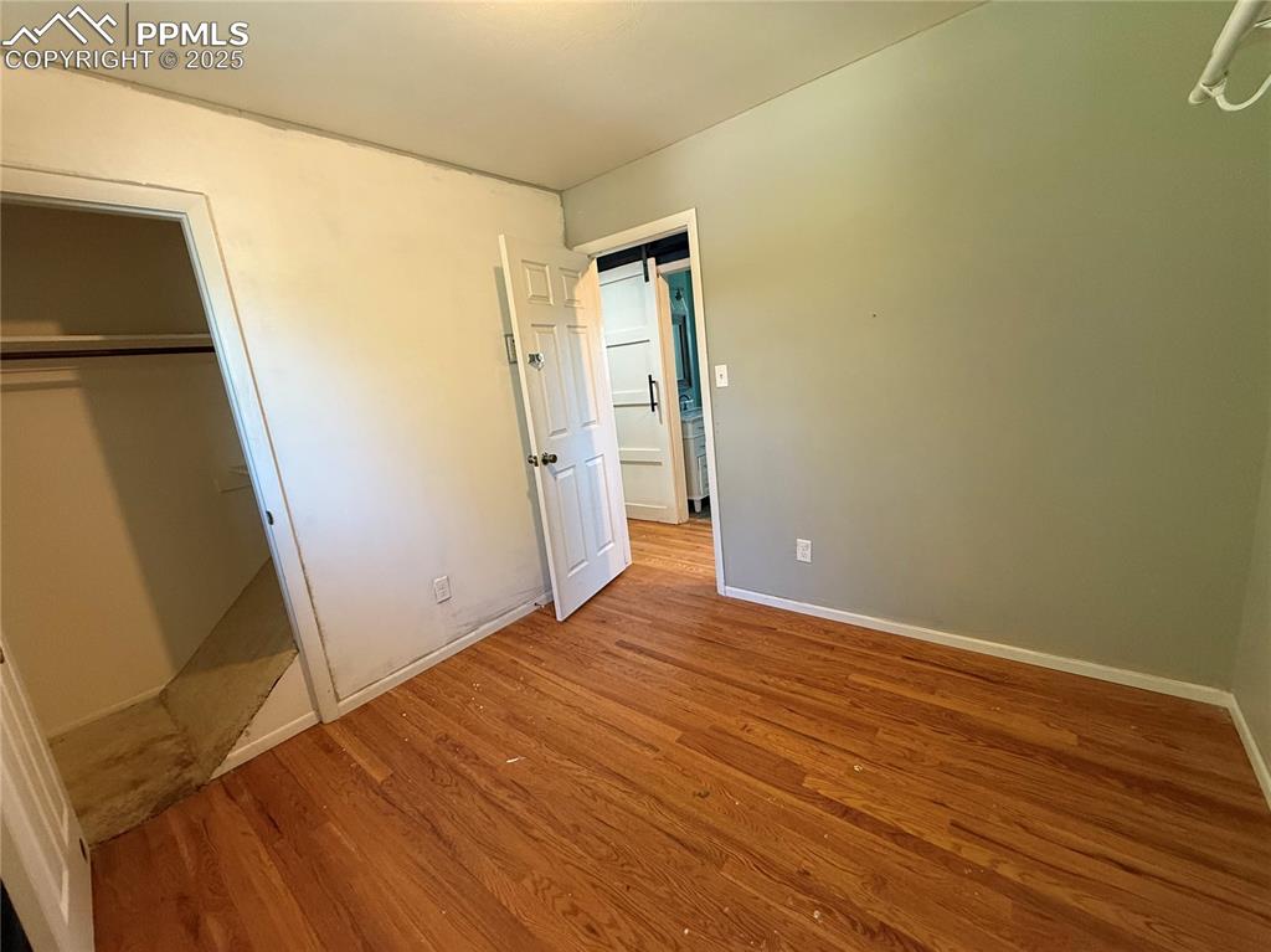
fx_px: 514
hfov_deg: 102.1
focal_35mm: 14
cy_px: 476
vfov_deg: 85.6
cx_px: 636
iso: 320
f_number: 2.2
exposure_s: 1/60
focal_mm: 2.22
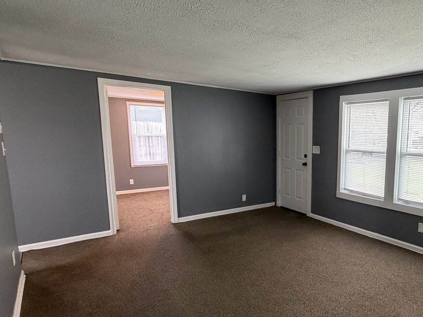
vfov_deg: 56.6
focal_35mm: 24
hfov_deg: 67.2
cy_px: 178
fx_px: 293
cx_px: 315
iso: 320
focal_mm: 2.22
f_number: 2.2
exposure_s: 1/75
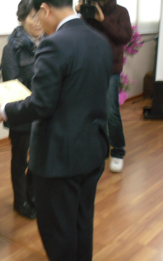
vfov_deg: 35.0
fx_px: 413
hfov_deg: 21.7
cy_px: 111
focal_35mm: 58
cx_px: 7
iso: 400
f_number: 3
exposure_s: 1/14
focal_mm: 6.3
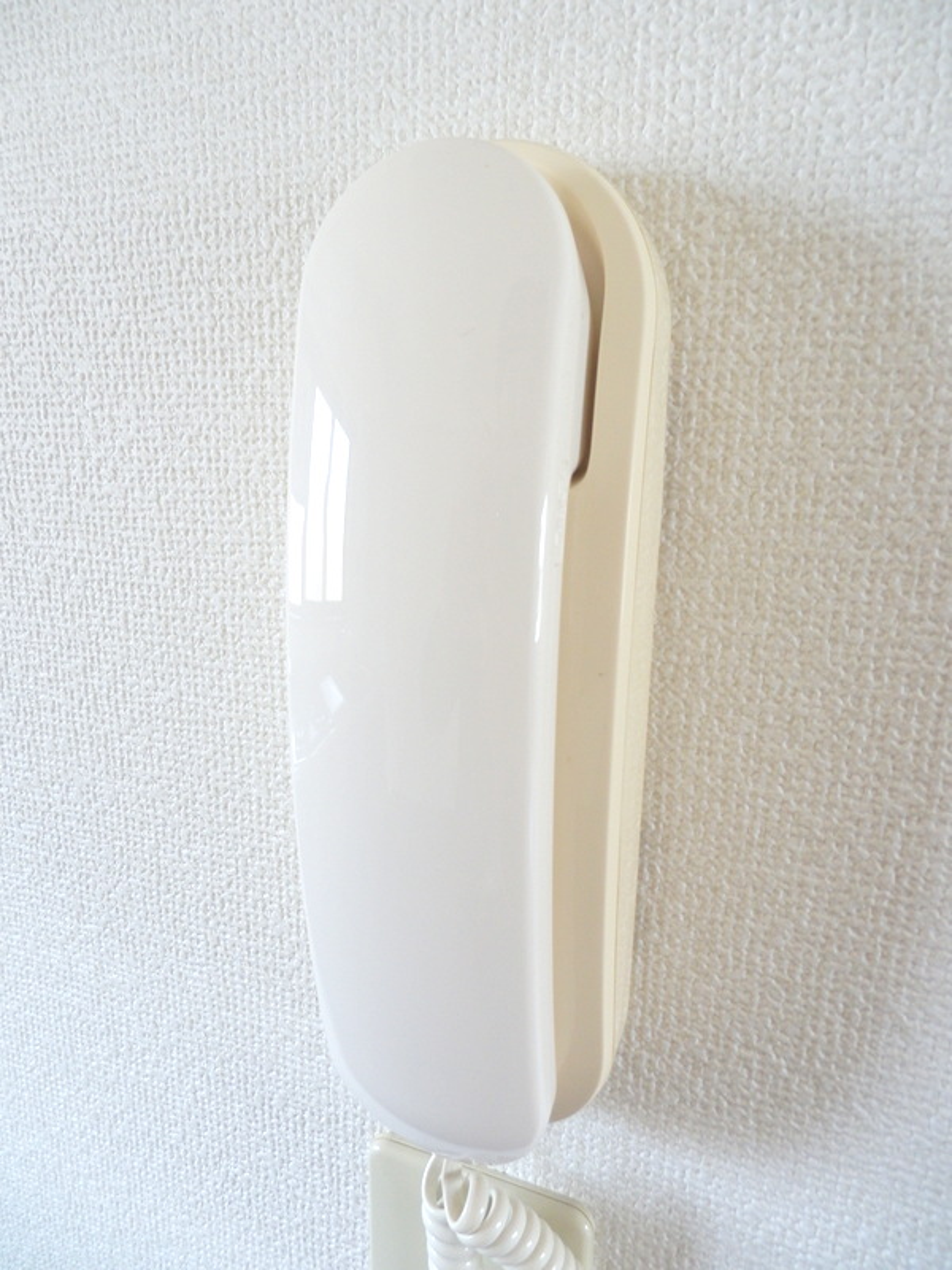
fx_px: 880
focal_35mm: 24
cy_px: 635
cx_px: 476
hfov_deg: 56.8
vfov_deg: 71.6
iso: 125
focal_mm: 4.2
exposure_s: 1/30
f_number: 3
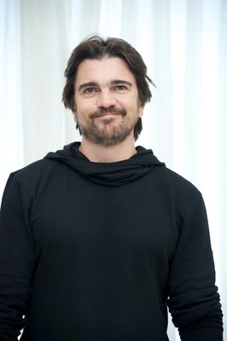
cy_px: 170
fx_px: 1061
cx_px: 114
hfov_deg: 12.2
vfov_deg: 18.3
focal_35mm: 112
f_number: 5.6
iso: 500
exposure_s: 1/60
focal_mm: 112
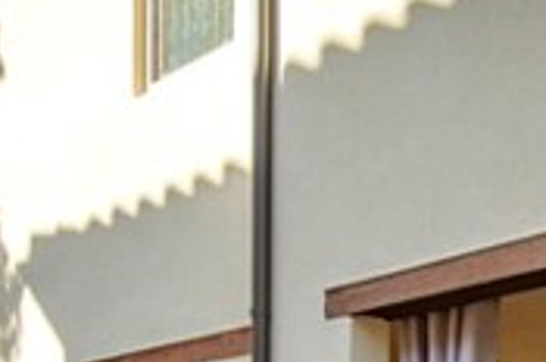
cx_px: 568
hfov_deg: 22.1
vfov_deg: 14.1
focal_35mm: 88
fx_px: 1332
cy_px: 601
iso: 200
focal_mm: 15
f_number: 9
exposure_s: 1/320
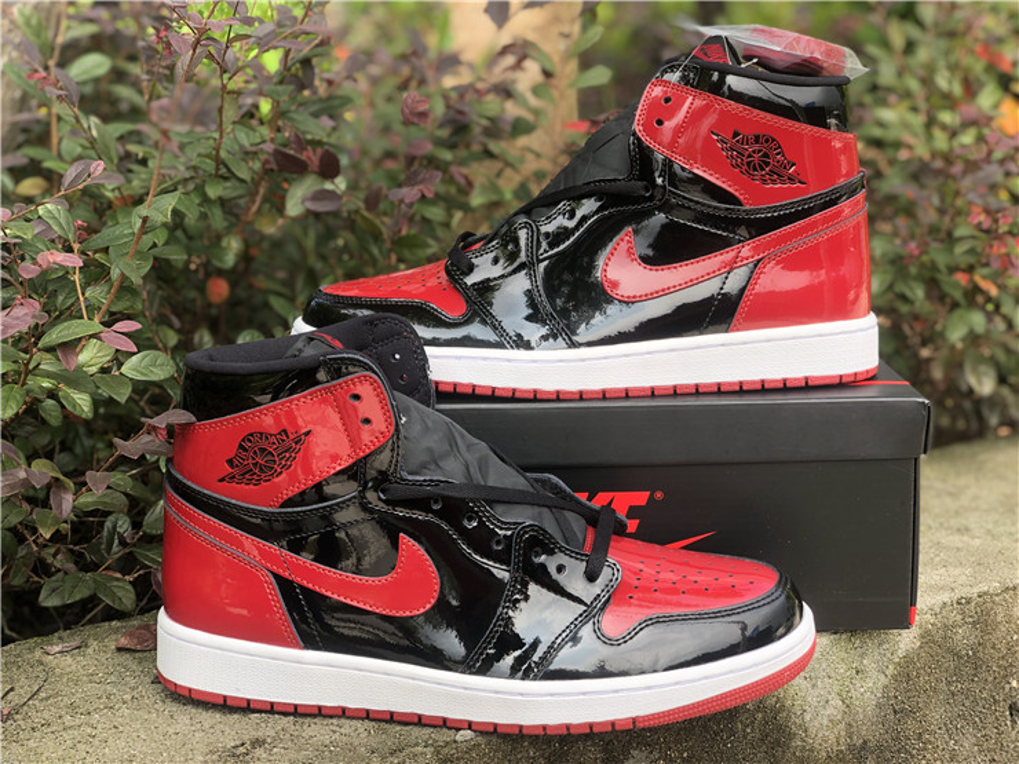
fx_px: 1531
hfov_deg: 36.8
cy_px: 382
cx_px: 510
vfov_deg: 28.0
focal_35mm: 52
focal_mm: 6
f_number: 2.4
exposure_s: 1/164
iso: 16
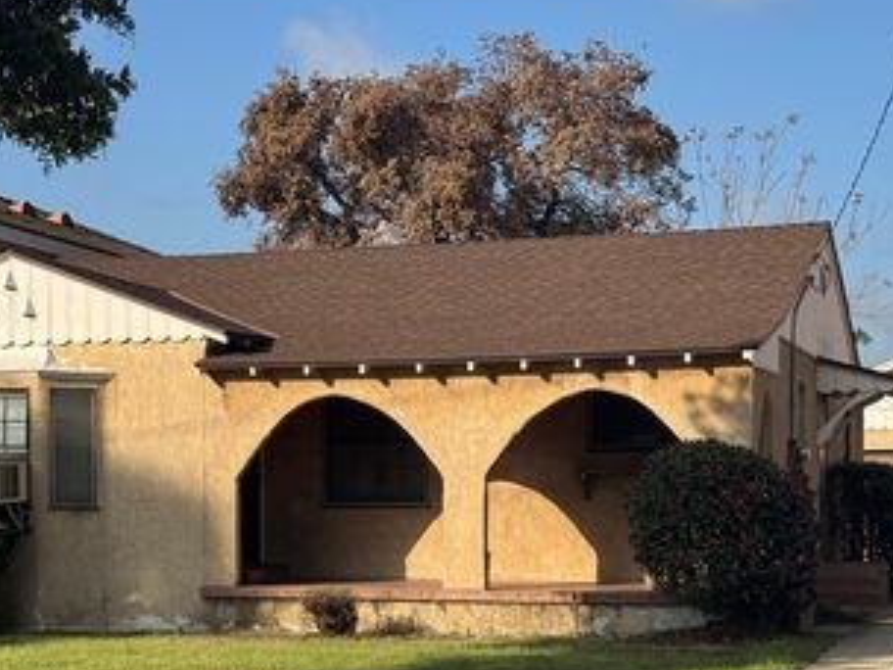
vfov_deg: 18.5
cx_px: 376
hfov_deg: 24.7
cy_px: 507
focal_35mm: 79
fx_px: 2038
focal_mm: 6.76
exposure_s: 1/4049
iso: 64
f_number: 1.78
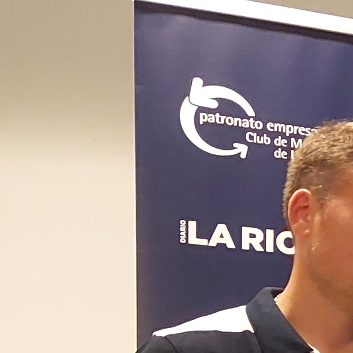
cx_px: 886
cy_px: 584
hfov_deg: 10.6
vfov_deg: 11.9
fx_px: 1592
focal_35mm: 138
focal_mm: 4.6
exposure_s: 1/60
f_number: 1.8
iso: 400
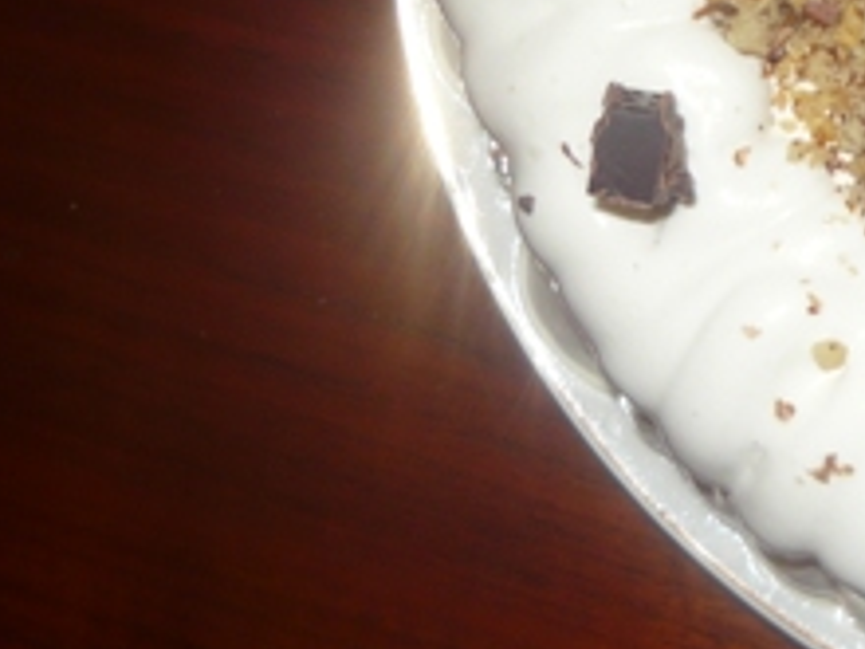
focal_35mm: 96
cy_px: -126
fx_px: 2399
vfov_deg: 14.9
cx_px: 1235
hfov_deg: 18.5
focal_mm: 5.5
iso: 100
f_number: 2.8
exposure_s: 1/30
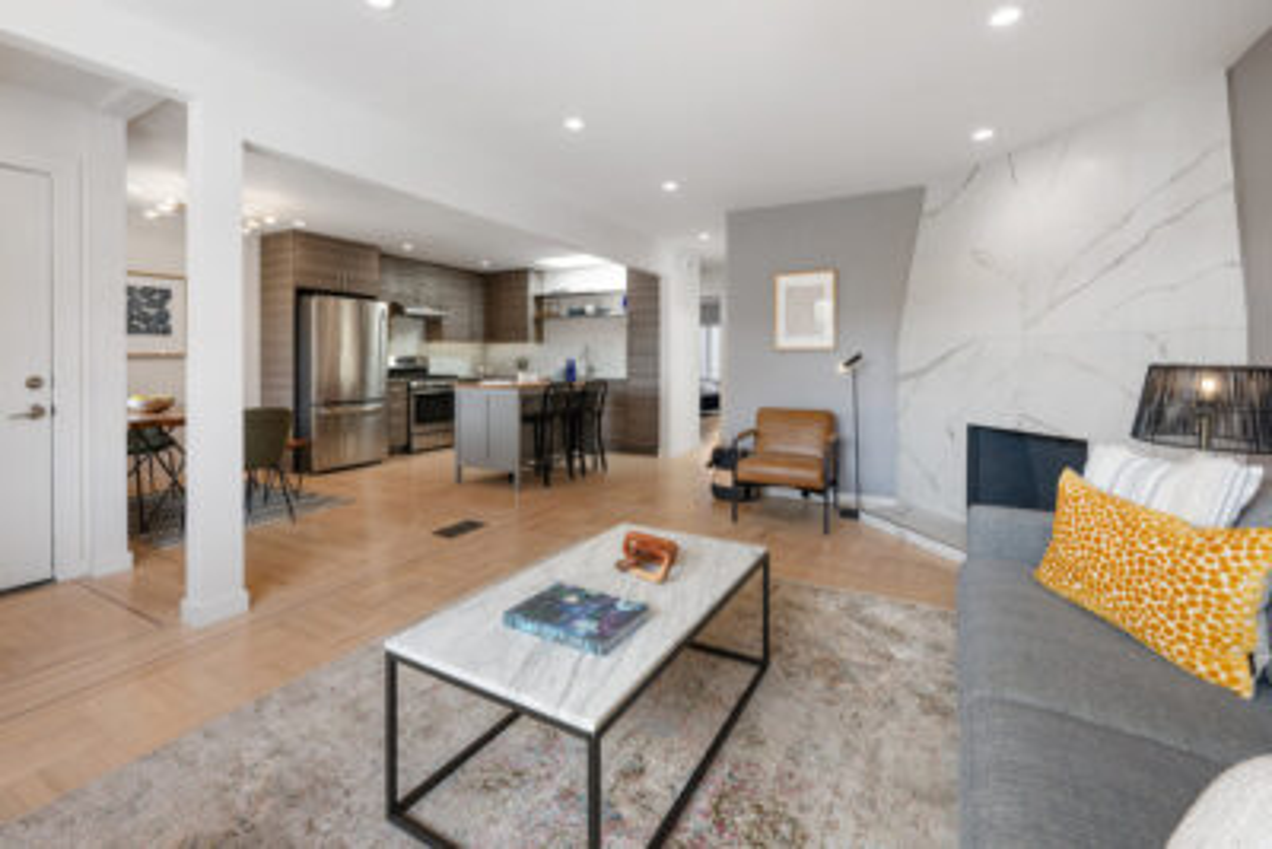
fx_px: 530
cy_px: 424
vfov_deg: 77.4
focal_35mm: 15
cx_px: 636
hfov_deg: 100.4
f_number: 9
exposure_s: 1/50
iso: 400
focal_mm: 15
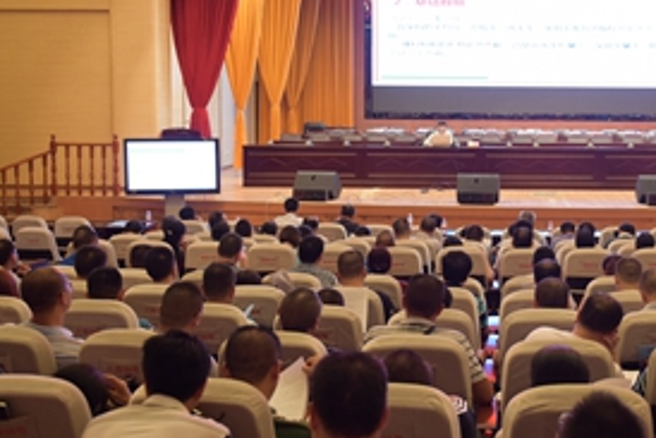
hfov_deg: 36.7
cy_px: 160
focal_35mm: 53
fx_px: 966
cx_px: 486
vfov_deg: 25.5
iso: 2000
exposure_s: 1/100
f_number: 2.8
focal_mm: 29
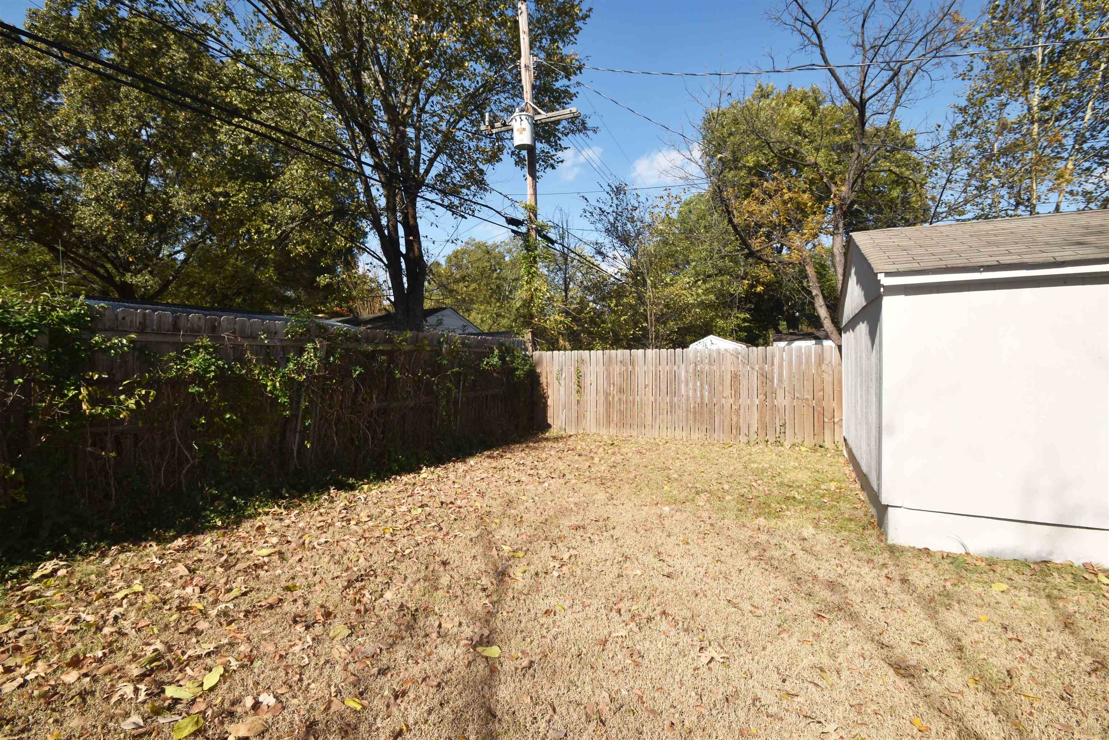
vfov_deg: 77.3
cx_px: 554
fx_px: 462
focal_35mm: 15
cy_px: 370
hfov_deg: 100.4
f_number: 10
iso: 100
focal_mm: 10
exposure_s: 1/200
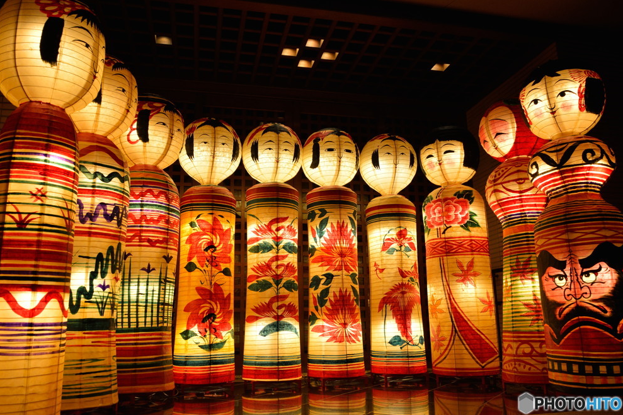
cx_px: 306
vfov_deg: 44.9
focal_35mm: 29
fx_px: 502
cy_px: 206
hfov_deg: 63.7
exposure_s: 1/40
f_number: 10
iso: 400
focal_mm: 28
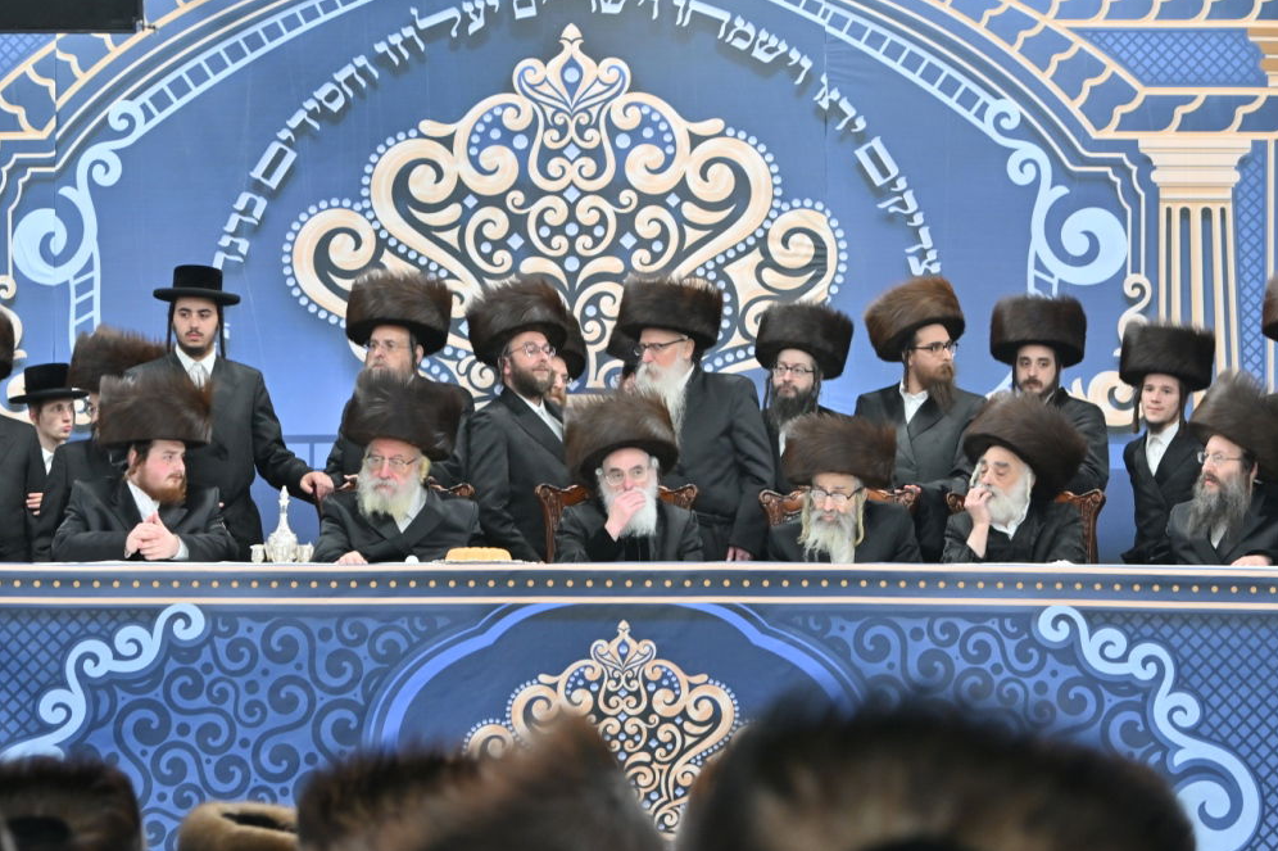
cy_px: 420
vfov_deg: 12.7
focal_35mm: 108
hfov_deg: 18.9
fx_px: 3832
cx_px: 656
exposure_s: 1/125
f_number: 4
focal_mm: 70
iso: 500
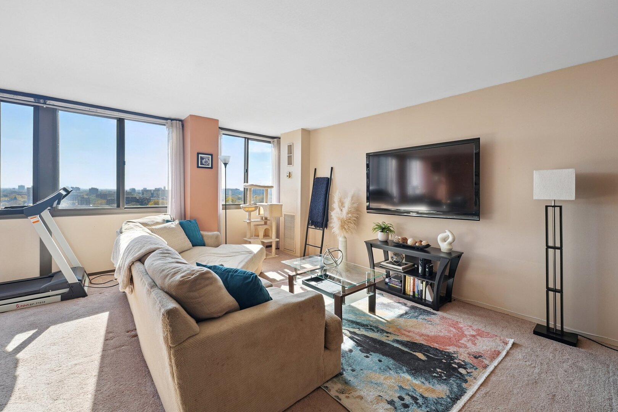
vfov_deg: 81.2
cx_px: 309
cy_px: 206
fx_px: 240
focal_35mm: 14
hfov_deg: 104.3
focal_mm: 14
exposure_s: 1/160
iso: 400
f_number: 6.3
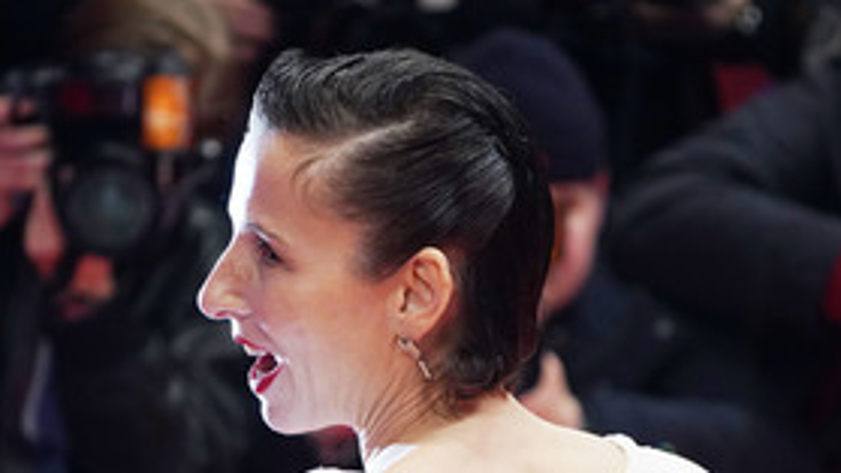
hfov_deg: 6.4
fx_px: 7560
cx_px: 390
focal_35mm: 339
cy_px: 395
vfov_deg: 3.6
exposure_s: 1/320
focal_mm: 200
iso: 3200
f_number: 5.6
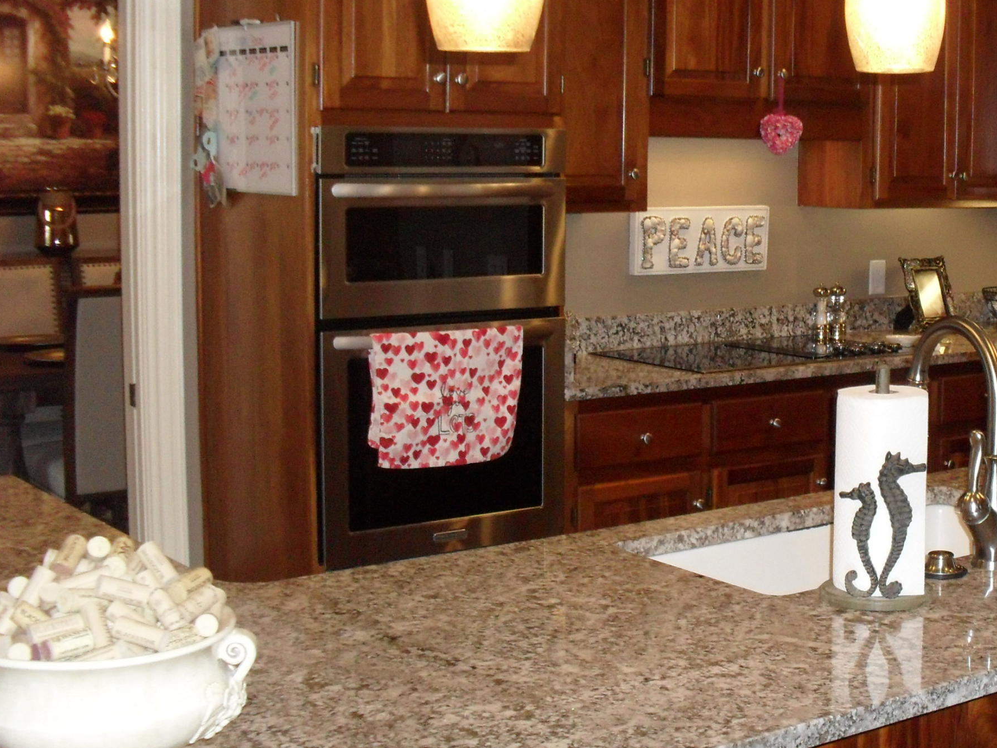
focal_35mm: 59
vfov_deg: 24.8
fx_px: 1699
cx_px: 790
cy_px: 324
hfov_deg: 31.9
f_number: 3.2
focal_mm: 6.3
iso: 240
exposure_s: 1/45
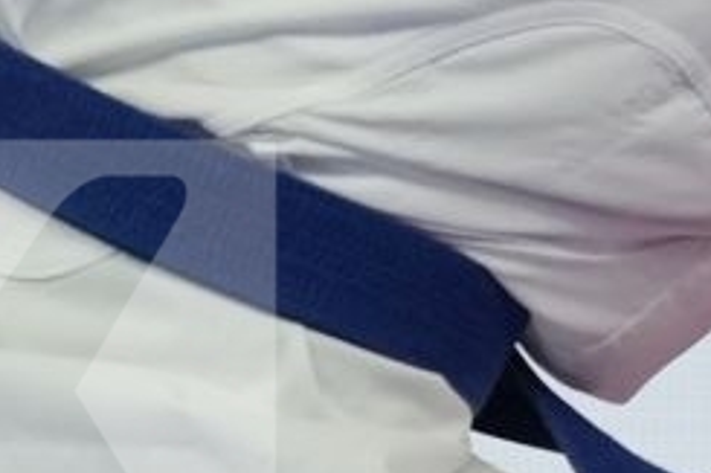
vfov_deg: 0.7
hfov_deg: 1.1
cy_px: -627
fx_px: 37084
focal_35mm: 1879
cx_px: 6
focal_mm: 171
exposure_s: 1/1000
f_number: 2.8
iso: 1600
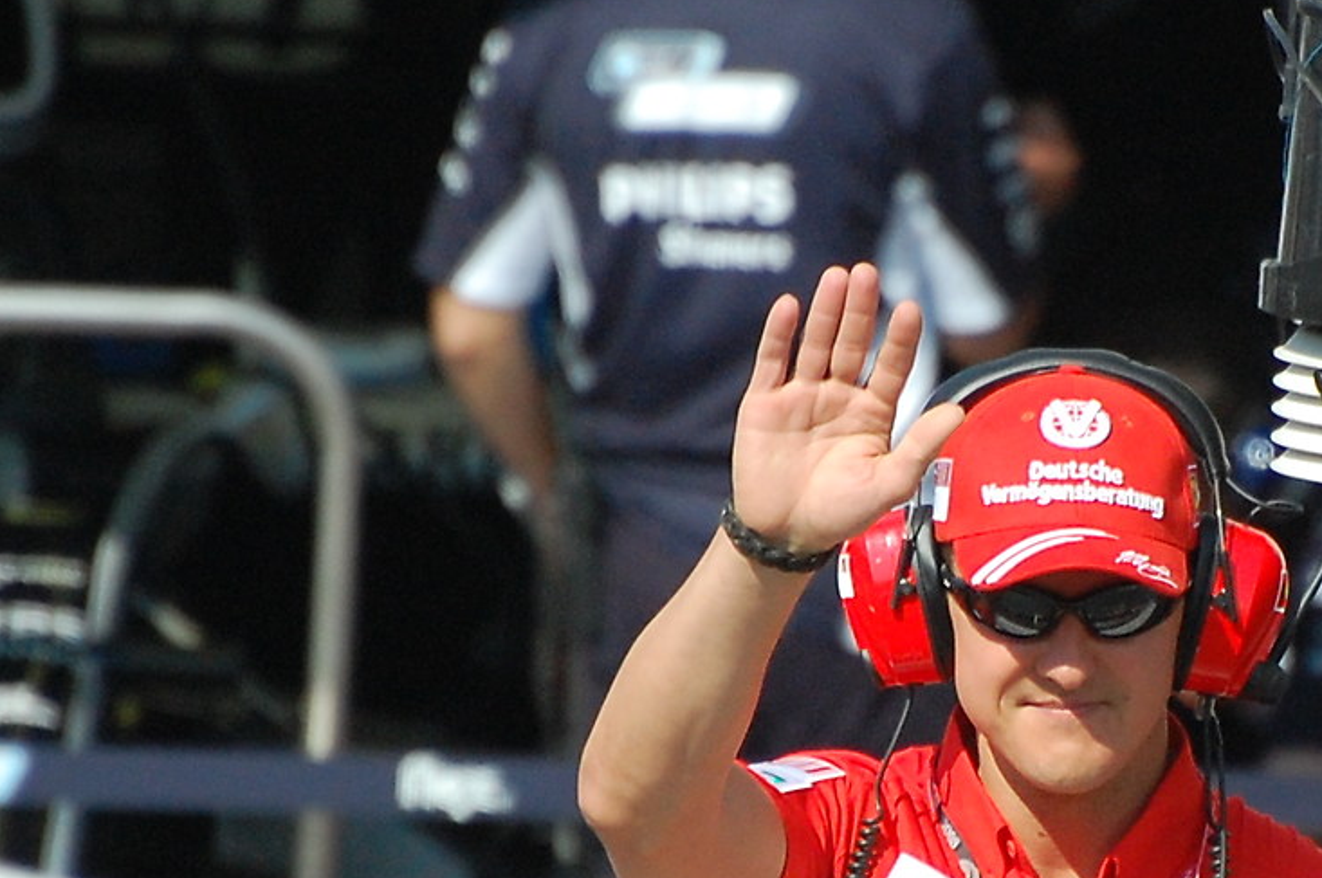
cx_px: 1093
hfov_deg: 1.4
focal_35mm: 1473
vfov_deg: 0.9
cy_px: 706
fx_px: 54031
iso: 800
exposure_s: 1/320
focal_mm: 300
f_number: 5.6
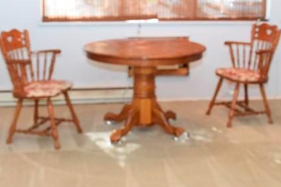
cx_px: 154
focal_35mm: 66
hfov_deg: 30.5
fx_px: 515
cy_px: 51
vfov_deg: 20.5
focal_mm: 18
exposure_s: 1/60
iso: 400
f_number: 4
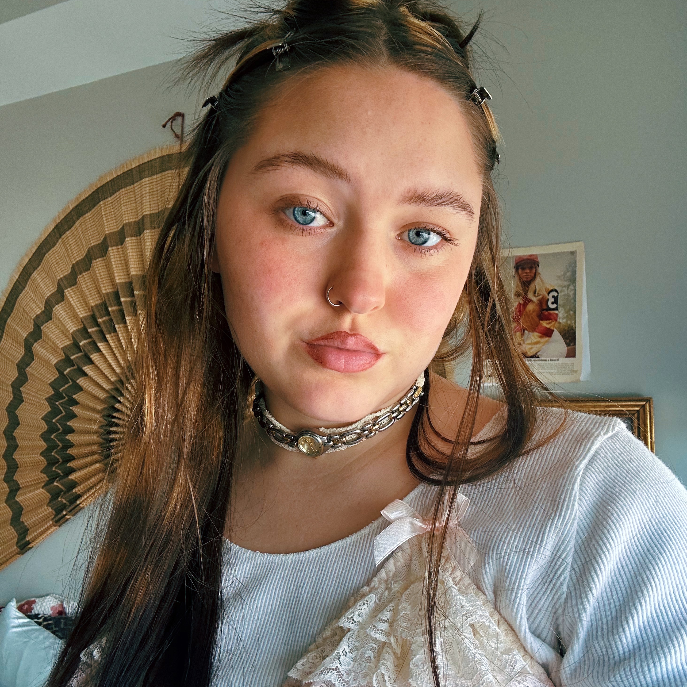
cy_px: 376
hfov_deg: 57.3
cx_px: 347
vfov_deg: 57.2
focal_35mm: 28
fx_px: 629
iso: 50
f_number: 1.9
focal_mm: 2.69
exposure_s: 1/121
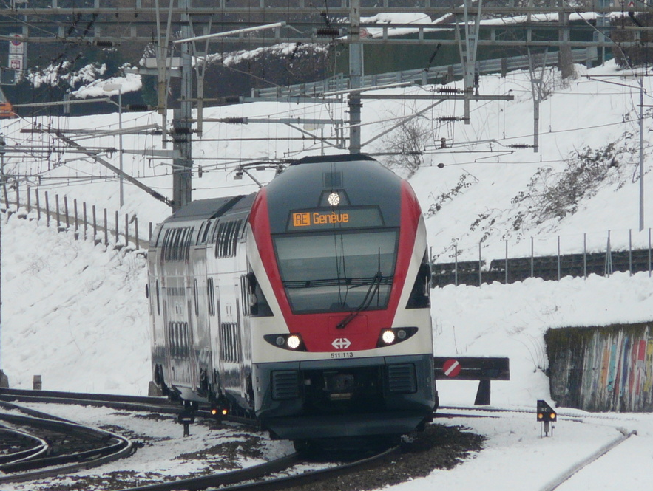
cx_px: 316
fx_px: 9333
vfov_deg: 3.0
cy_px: 274
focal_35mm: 494
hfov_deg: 4.0
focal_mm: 71.6
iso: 100
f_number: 6.3
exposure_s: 1/500
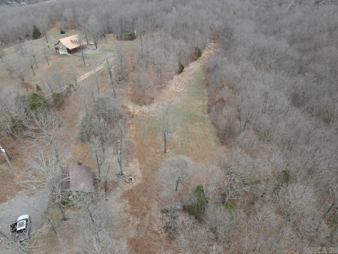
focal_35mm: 24
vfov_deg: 56.8
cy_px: 127
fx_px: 234
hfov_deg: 71.6
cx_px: 169
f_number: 2.8
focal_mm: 4.5
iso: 160
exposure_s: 1/15
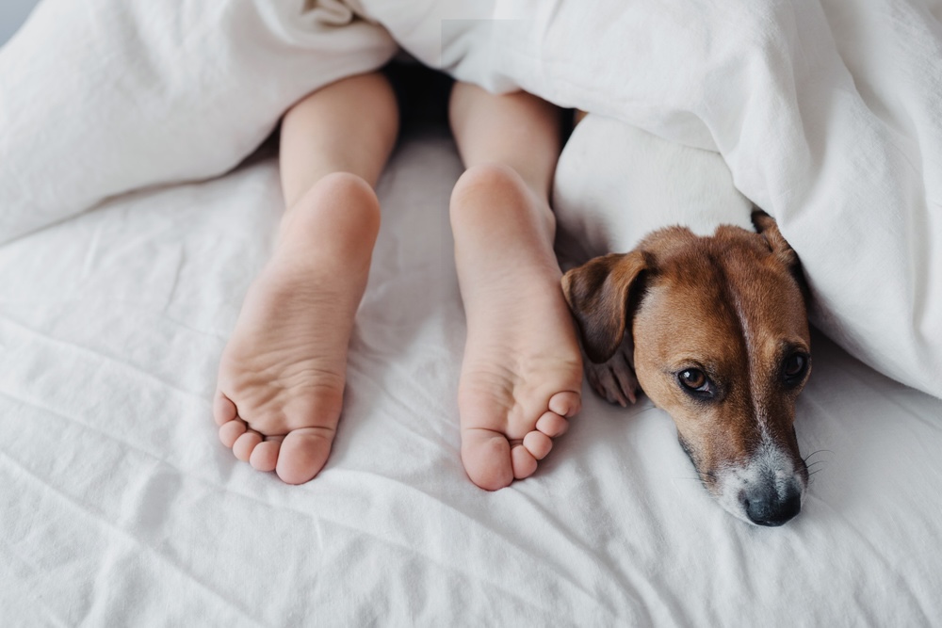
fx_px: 916
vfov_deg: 37.9
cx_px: 471
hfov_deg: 54.4
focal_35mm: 35
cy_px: 314
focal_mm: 35
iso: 250
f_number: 3.2
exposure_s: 1/100
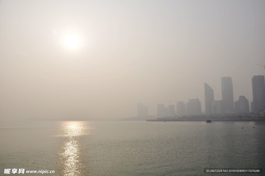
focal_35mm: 33
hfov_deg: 57.3
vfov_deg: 39.9
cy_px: 88
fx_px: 243
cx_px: 132
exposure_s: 1/1250
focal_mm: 22
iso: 200
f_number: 8
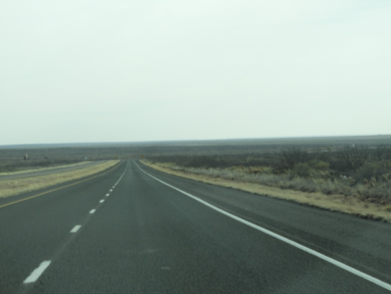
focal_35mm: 125
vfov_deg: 11.9
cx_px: 196
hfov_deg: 15.8
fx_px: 1412
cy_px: 147
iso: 100
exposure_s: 1/320
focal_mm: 22.4
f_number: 5
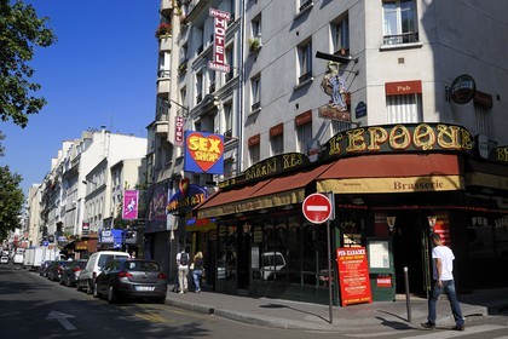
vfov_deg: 41.1
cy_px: 170
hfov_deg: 58.7
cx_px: 254
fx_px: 452
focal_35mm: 32
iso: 200
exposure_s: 1/200
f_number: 11
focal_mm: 32
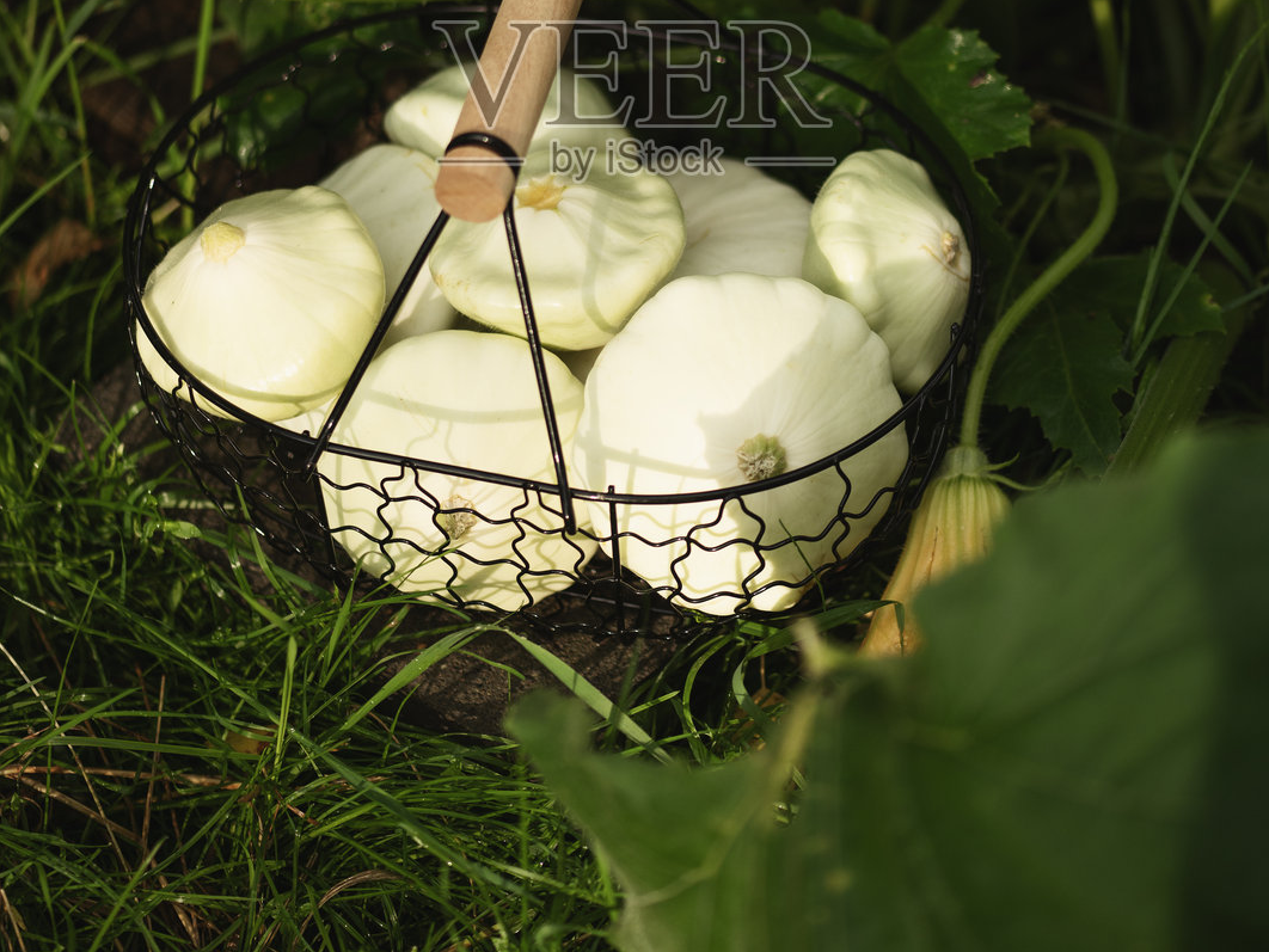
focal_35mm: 152
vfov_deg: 9.7
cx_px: 635
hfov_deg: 13.0
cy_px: 103
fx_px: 5573
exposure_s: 1/1000
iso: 200
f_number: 3
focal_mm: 105
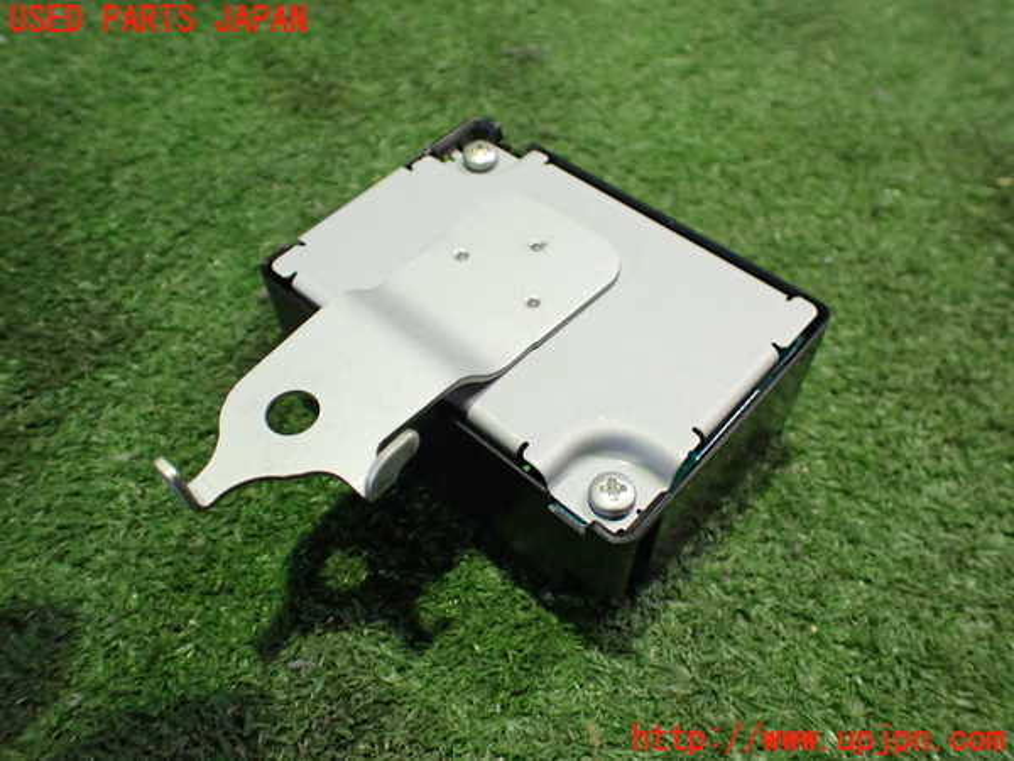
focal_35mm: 30
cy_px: 380
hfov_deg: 60.0
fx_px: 879
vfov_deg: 46.8
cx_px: 507
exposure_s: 1/40
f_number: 2.3
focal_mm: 5.4
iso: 800
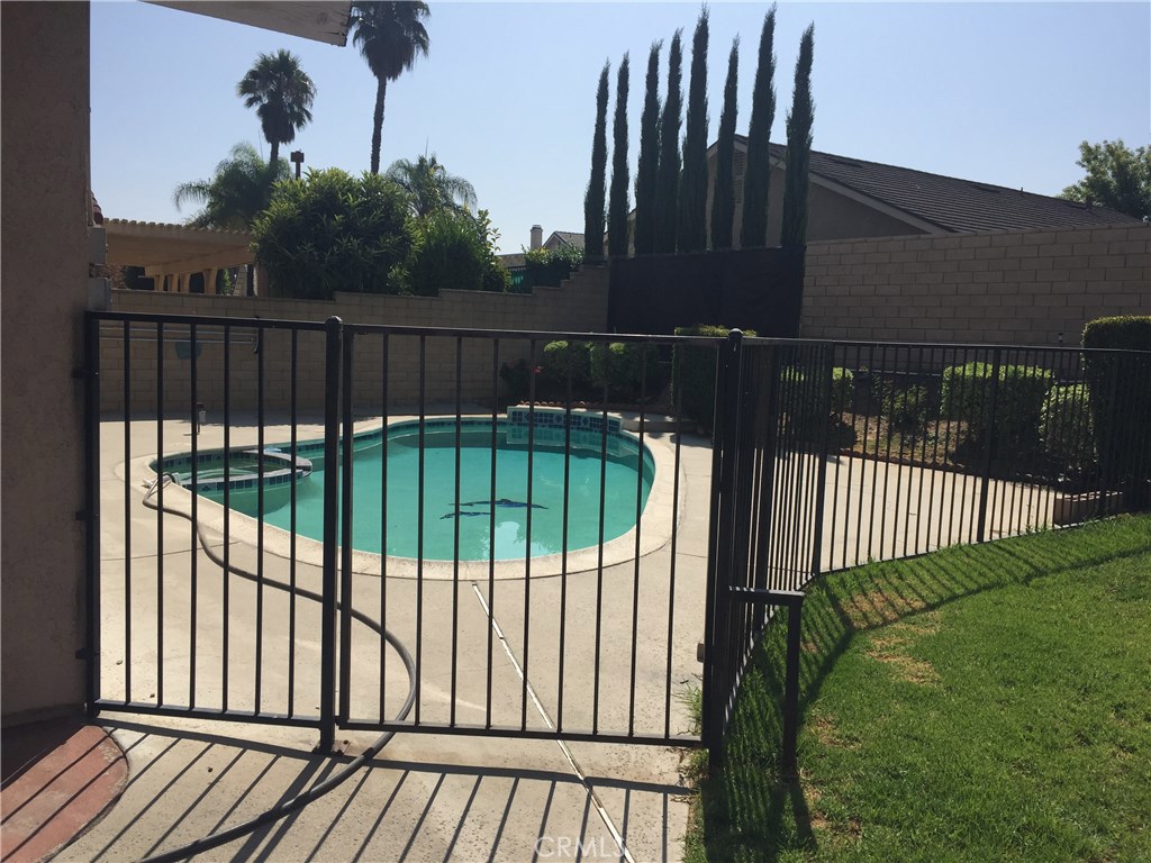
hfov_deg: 61.7
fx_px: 964
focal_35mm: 29
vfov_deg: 48.2
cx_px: 576
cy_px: 432
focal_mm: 4.15
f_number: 2.2
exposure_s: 1/3049
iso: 32
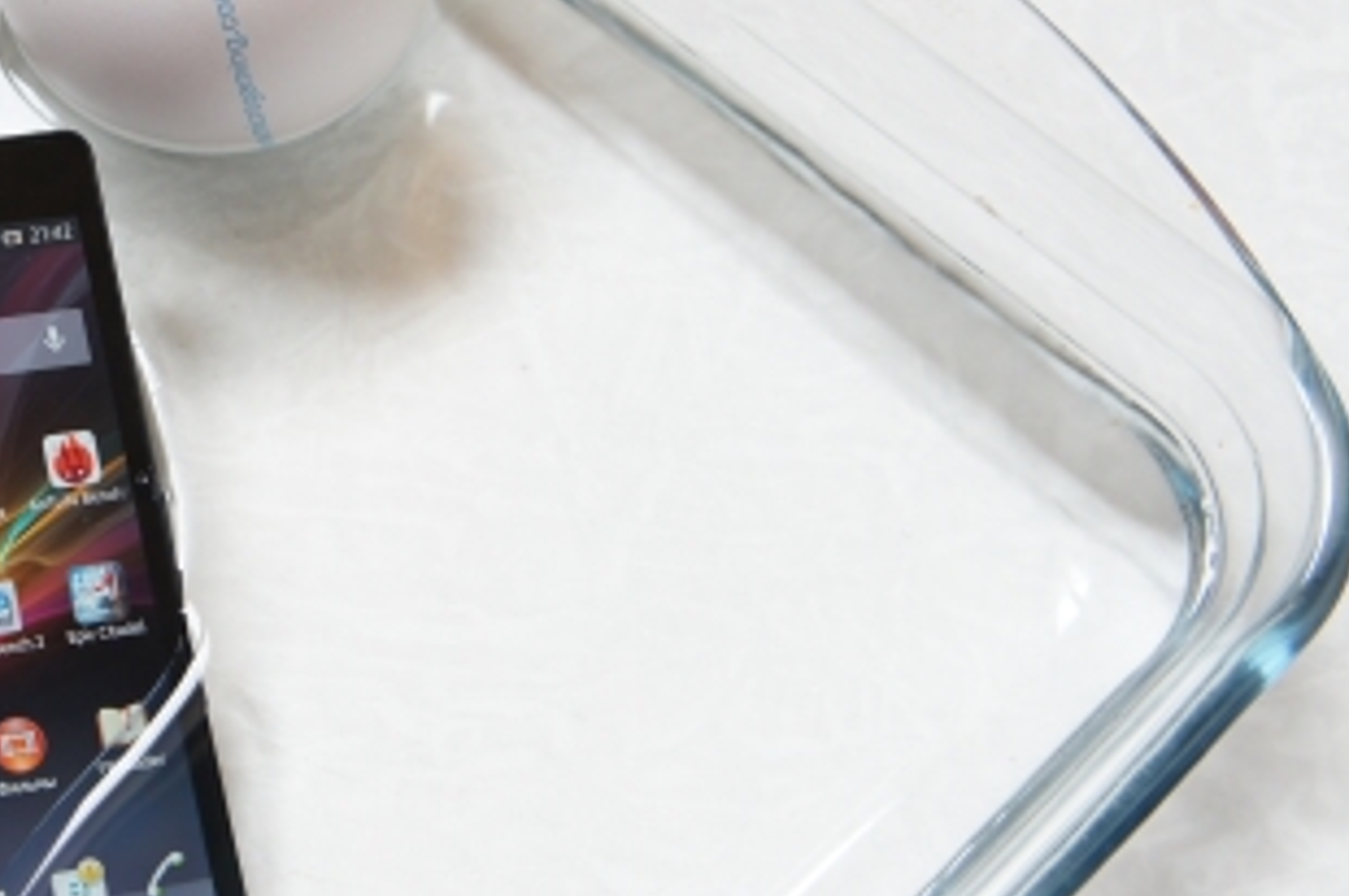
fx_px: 3257
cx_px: 52
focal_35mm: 87
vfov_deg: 15.7
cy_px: 389
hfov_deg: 22.6
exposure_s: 1/60
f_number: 4
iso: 400
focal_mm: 30
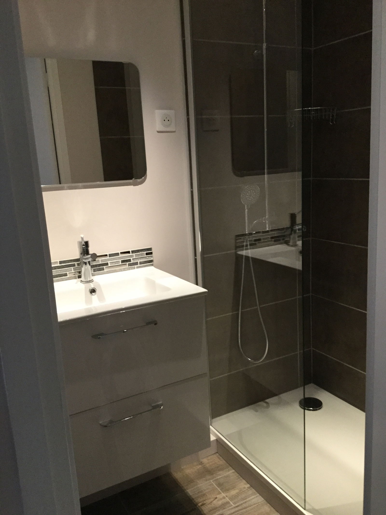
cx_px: 193
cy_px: 258
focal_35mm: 31
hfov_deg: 45.4
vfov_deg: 58.3
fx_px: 461
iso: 100
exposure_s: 1/30
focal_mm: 3.3
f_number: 2.4
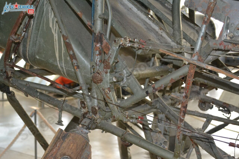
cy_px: 80
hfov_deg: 35.1
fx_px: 378
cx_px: 120
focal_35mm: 57
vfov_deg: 23.8
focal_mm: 38
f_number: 5
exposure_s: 1/60
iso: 2000
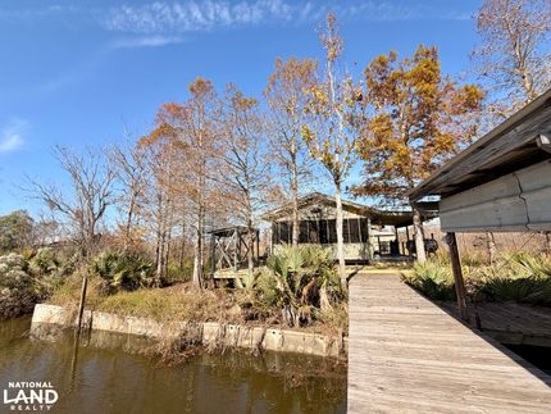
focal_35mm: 14
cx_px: 276
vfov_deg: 85.7
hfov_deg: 102.0
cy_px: 207
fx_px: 223
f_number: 2.2
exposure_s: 1/770
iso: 32
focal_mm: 2.22
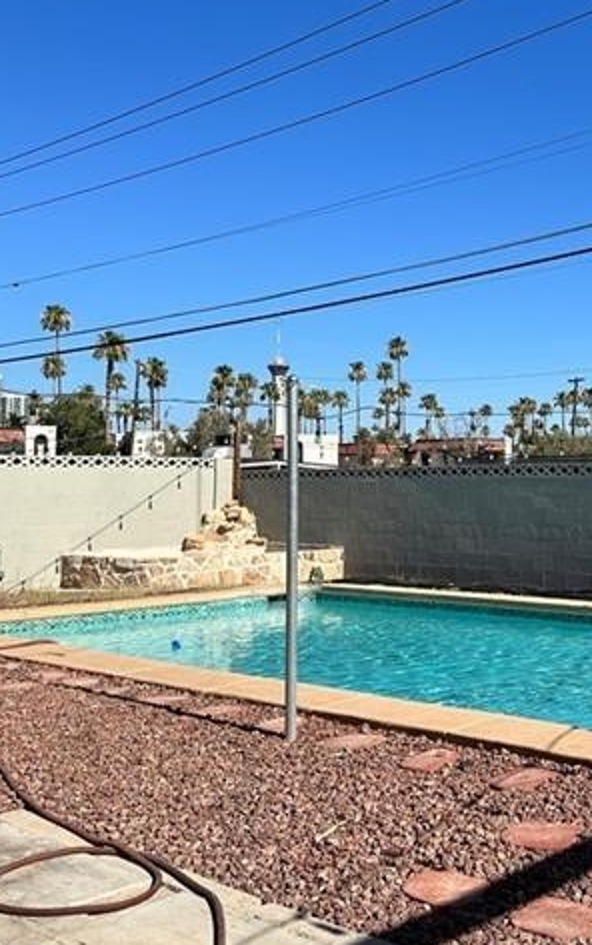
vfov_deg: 46.1
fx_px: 1109
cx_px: 552
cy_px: 420
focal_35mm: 43
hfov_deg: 28.5
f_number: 1.78
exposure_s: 1/6211
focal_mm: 6.86
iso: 80
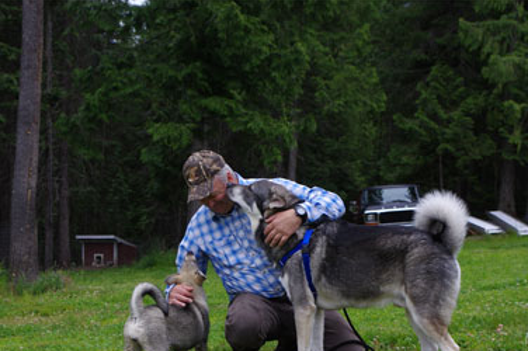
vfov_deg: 20.1
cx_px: 185
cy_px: 279
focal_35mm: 67
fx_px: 982
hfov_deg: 29.9
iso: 100
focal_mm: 28.13
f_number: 5
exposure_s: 1/125
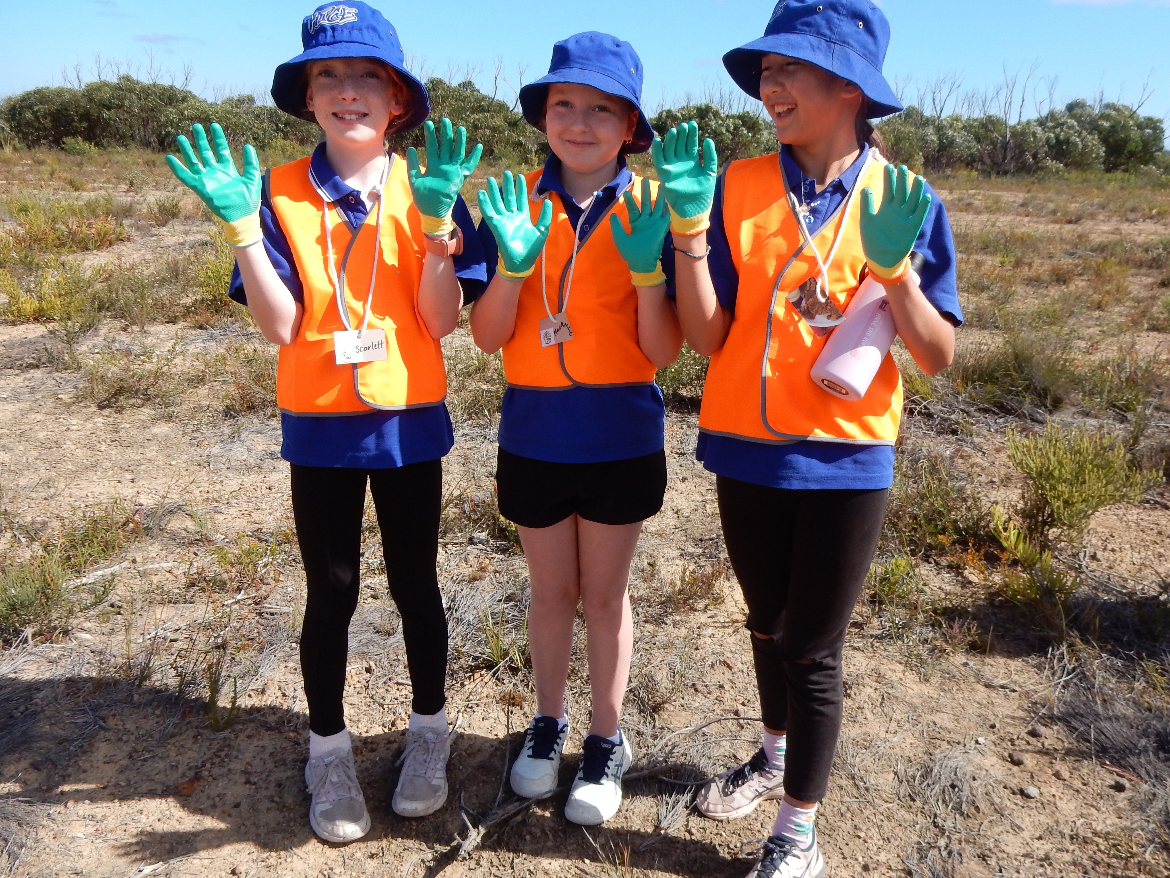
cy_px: 424
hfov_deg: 63.4
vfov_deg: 49.7
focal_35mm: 28
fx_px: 946
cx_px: 627
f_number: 3.7
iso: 125
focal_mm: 4.5
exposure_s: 1/800
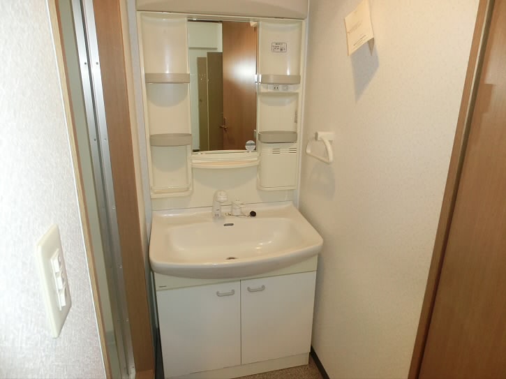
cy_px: 190
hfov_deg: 71.6
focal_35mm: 24
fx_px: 351
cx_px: 253
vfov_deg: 56.8
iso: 400
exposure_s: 1/60
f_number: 3
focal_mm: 4.24
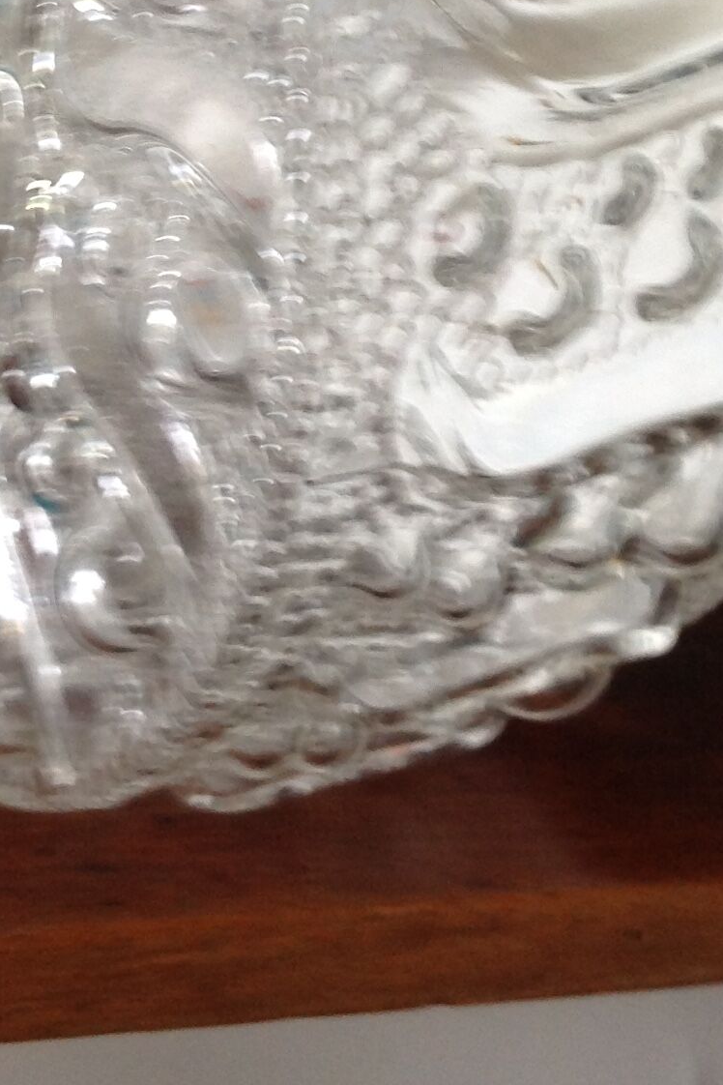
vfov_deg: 23.7
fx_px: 2530
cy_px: 172
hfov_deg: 16.2
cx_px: 284
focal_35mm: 84
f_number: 2.4
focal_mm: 4.28
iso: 100
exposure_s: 1/15
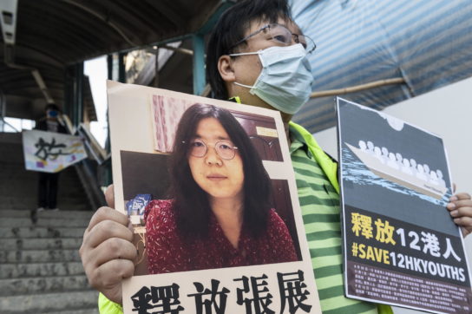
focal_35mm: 29
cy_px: 157
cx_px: 236
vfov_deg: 44.9
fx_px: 380
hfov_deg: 63.7
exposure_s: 1/500
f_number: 7.1
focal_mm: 29
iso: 1600
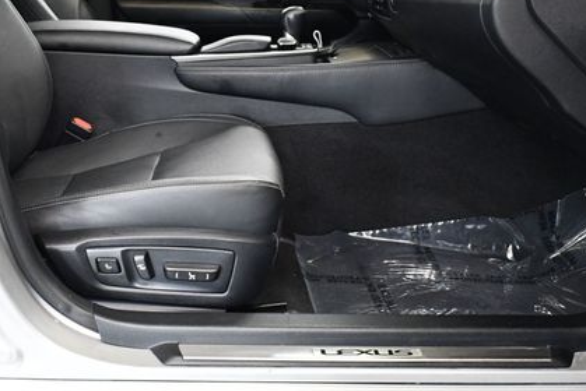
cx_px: 200
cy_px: 232
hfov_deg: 35.9
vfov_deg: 24.6
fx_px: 896
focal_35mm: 55
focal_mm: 18
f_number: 3.5
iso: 3200
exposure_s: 1/100
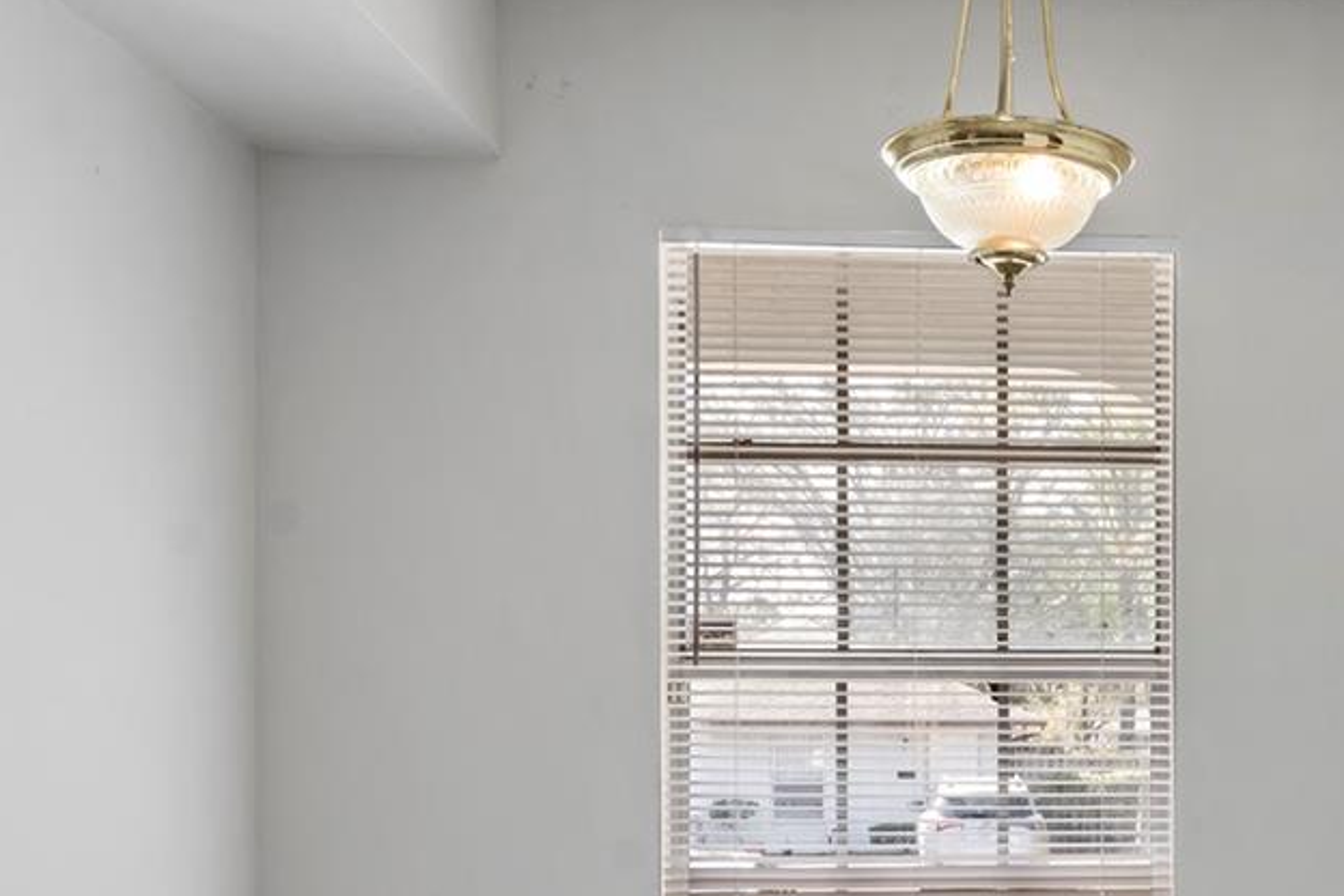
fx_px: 1578
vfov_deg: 31.1
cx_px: 1116
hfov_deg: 43.5
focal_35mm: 42
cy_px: 689
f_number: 9
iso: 200
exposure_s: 1/6
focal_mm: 11
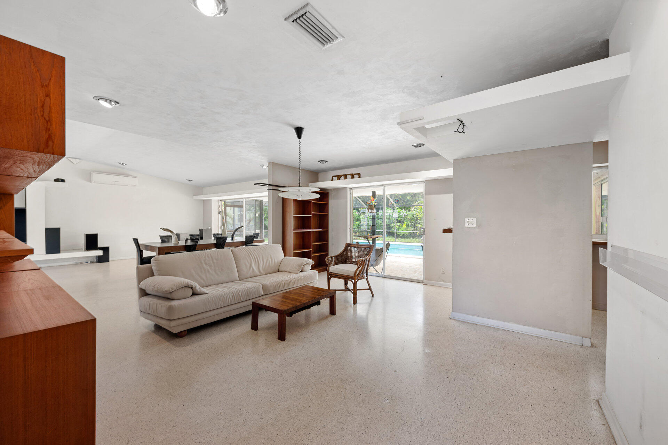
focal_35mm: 14
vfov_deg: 81.2
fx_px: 260
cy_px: 222
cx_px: 334
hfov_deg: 104.3
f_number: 7.1
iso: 160
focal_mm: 14
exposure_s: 1/2
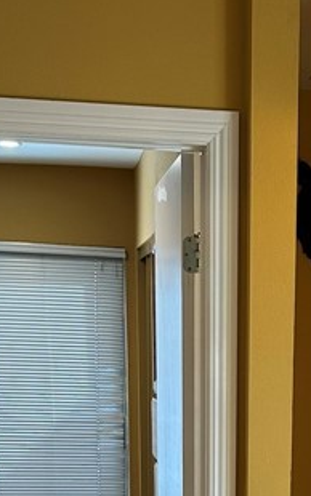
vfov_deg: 22.0
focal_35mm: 84
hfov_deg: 15.4
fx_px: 1138
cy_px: 656
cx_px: 287
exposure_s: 1/120
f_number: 1.78
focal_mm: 6.86
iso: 160
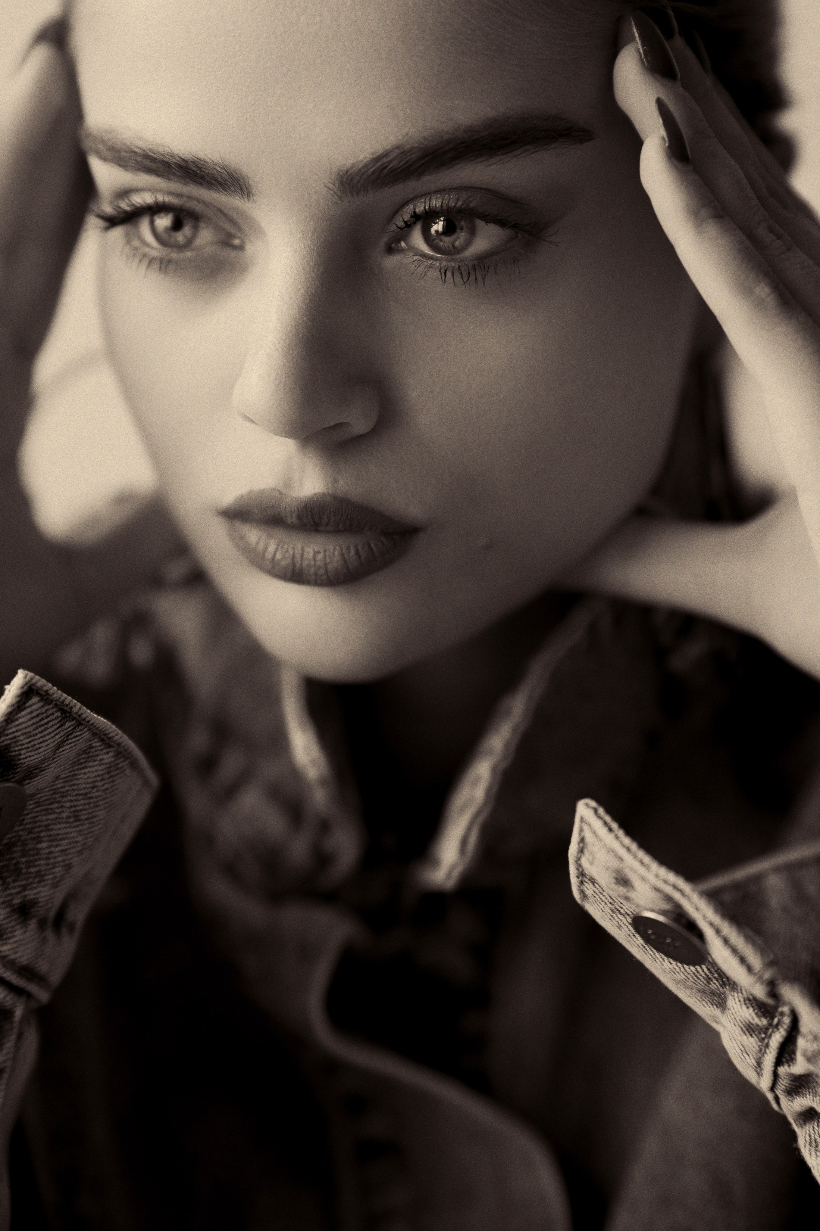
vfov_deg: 20.6
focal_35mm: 99
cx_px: 378
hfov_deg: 13.8
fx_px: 3382
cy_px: 519
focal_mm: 85
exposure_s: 1/200
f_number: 2.2
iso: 250
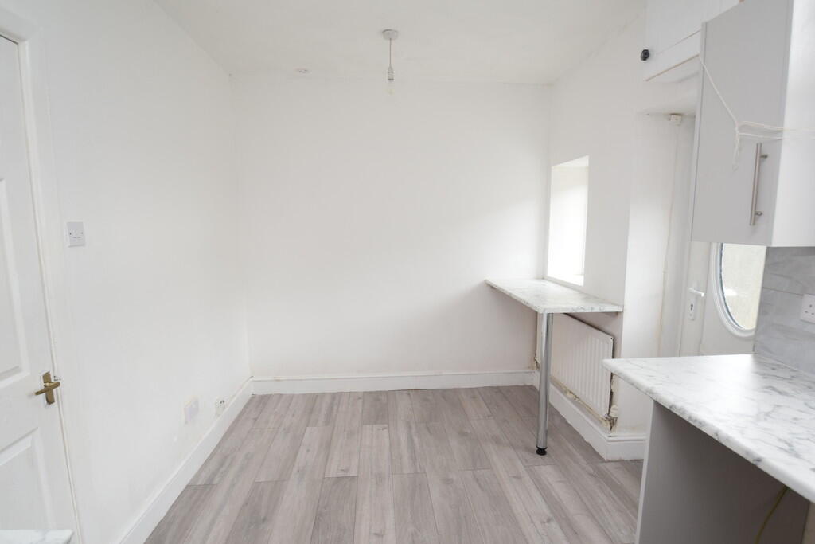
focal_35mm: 18
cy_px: 272
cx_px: 408
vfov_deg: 67.4
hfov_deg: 90.0
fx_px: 408
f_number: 5.6
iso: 560
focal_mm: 12
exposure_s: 1/125
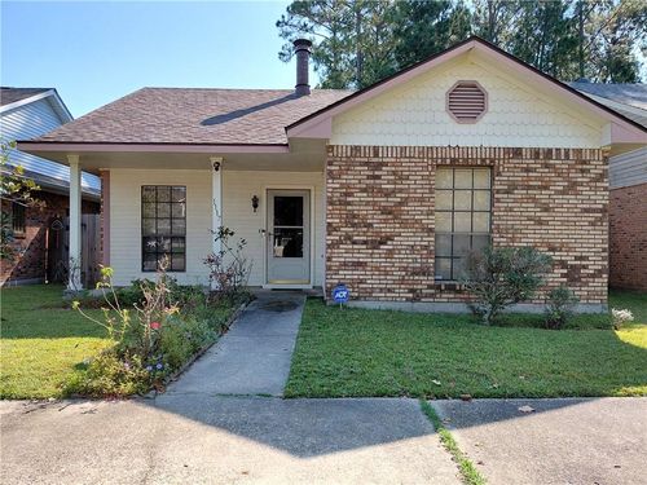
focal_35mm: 25
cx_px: 324
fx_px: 467
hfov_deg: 69.4
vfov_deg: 54.9
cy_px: 242
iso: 50
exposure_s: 1/665
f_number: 1.8
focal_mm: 4.69
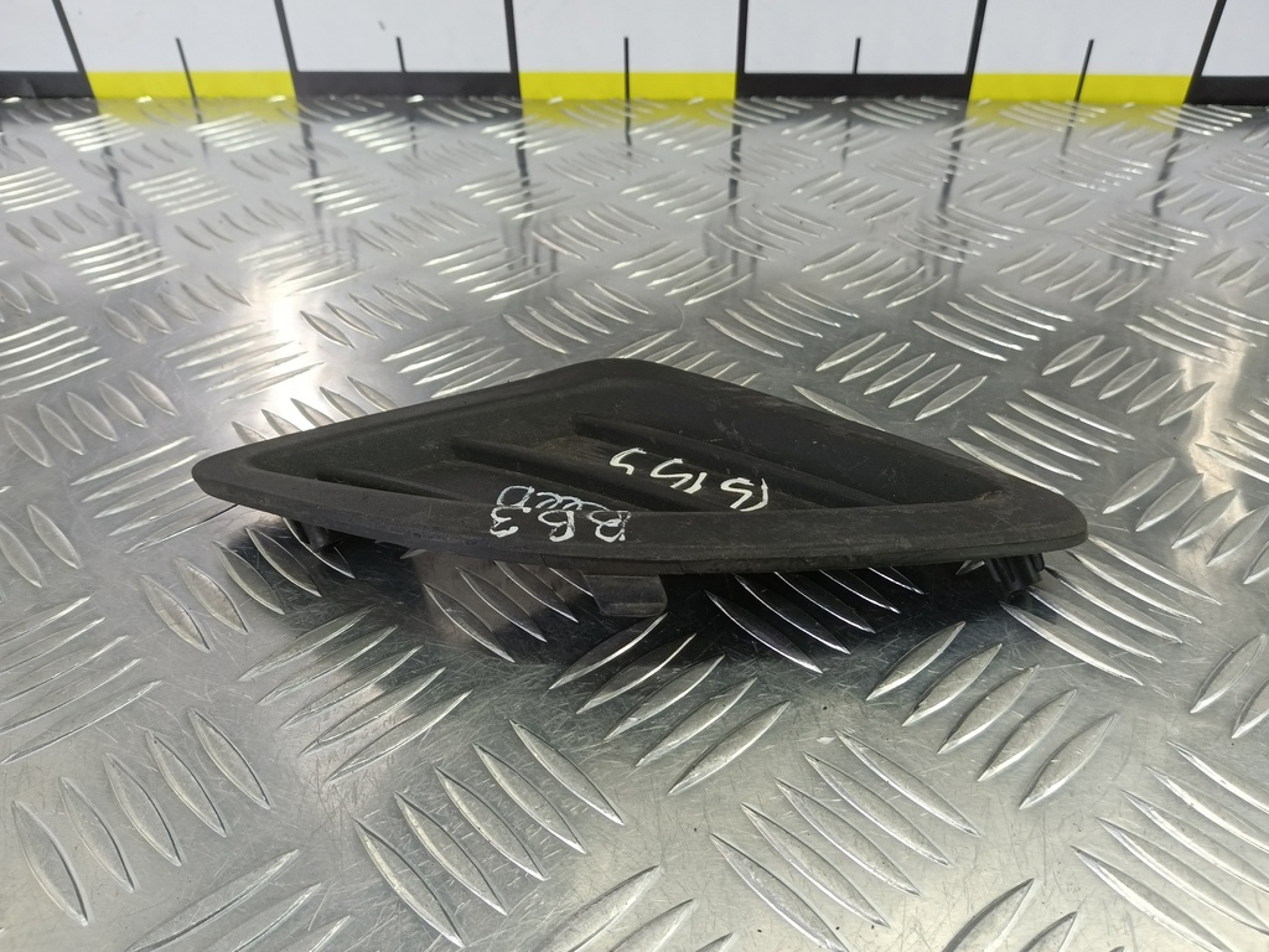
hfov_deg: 73.9
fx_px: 843
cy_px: 476
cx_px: 634
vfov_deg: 58.9
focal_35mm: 23
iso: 128
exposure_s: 1/50
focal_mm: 4.11
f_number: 1.6
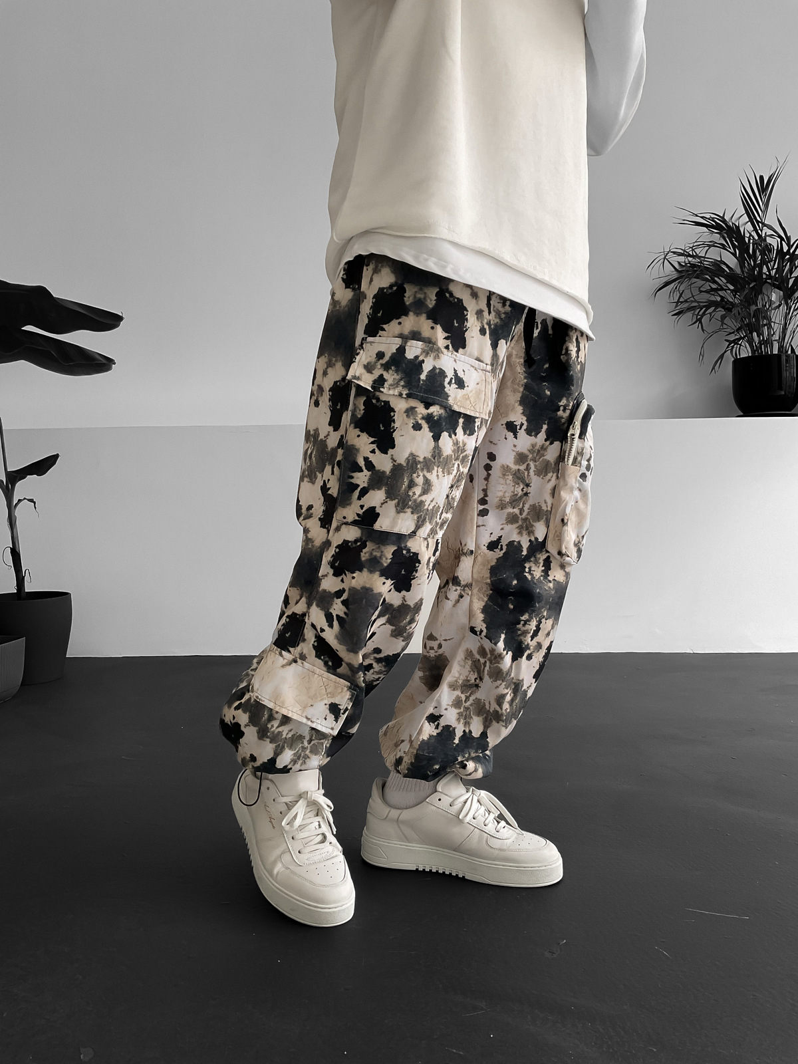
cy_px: 532
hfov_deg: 48.2
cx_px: 399
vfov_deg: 61.7
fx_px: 891
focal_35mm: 29
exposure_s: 1/120
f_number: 1.8
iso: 40
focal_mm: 3
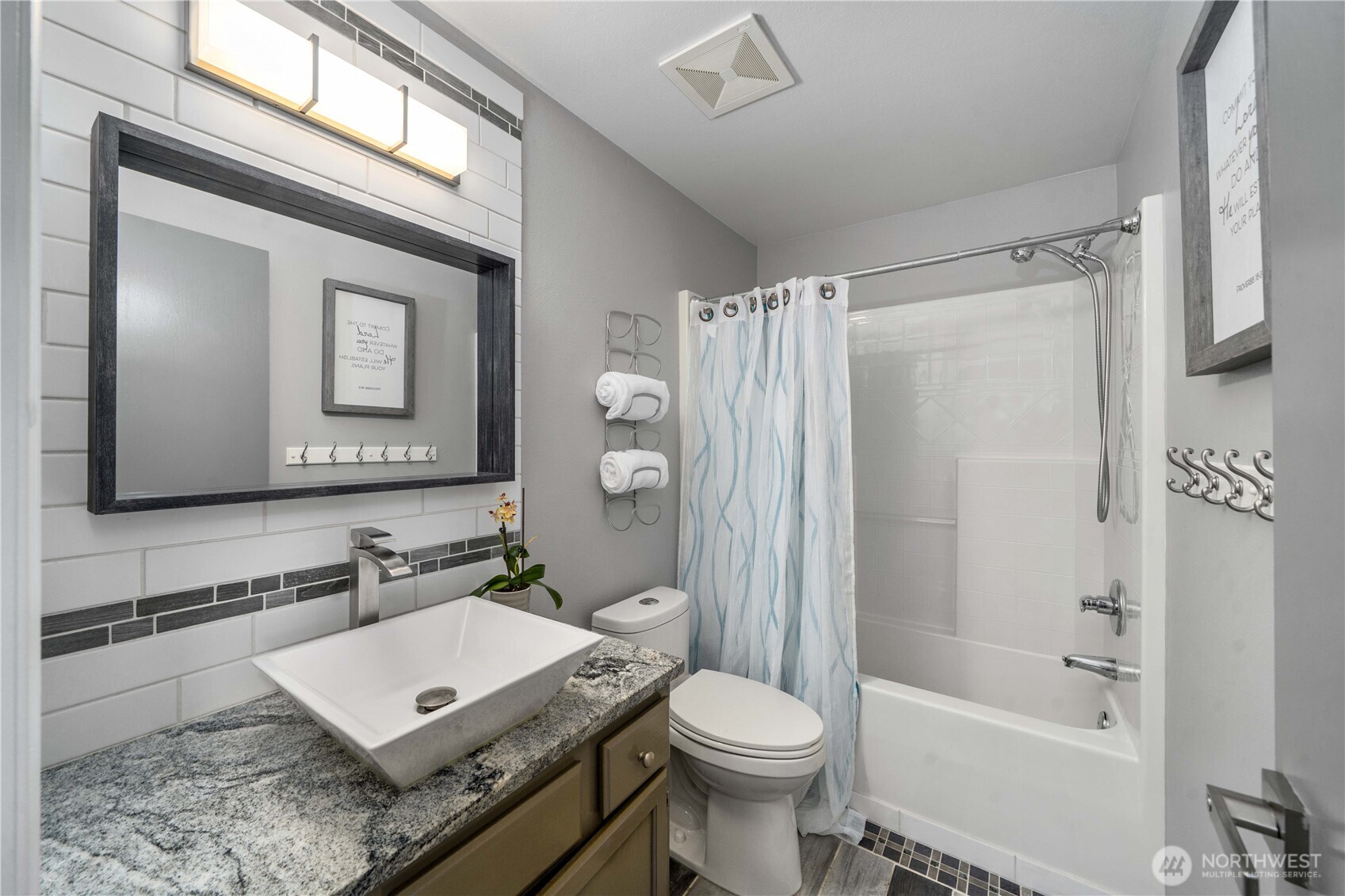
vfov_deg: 85.4
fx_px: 486
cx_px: 672
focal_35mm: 13
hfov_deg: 108.3
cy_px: 448
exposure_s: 1/10
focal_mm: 13
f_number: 8
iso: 2000
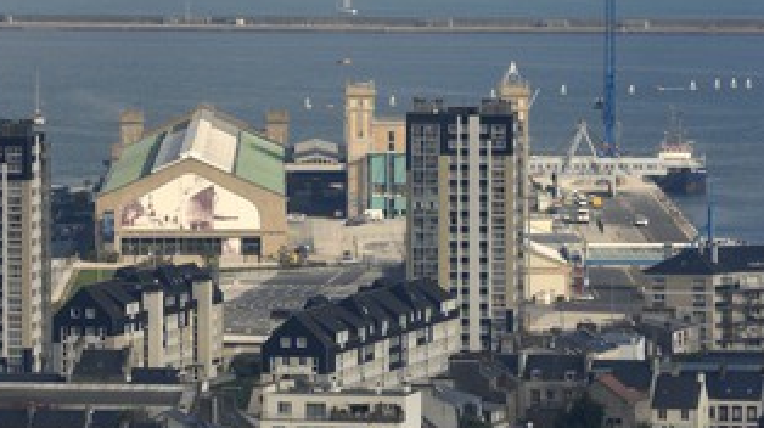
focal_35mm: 369
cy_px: 173
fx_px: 7463
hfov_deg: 5.9
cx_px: 359
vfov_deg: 3.3
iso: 100
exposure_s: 1/400
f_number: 5.3
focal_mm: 175
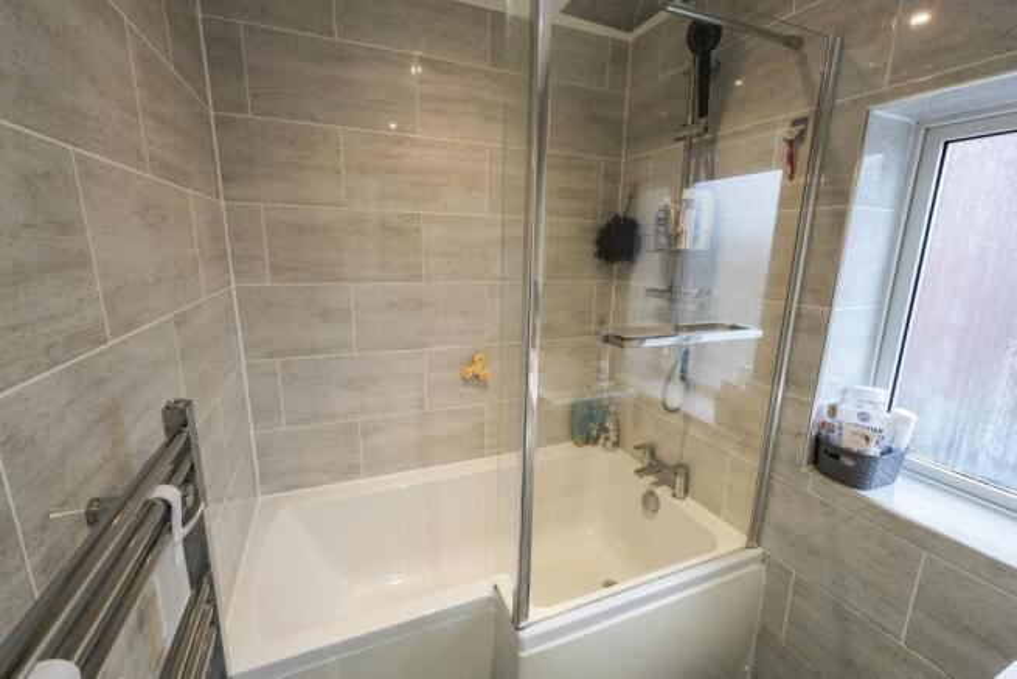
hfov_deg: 100.4
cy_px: 340
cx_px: 508
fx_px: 424
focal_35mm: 15
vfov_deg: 77.4
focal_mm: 10
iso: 2500
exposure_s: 1/160
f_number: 4
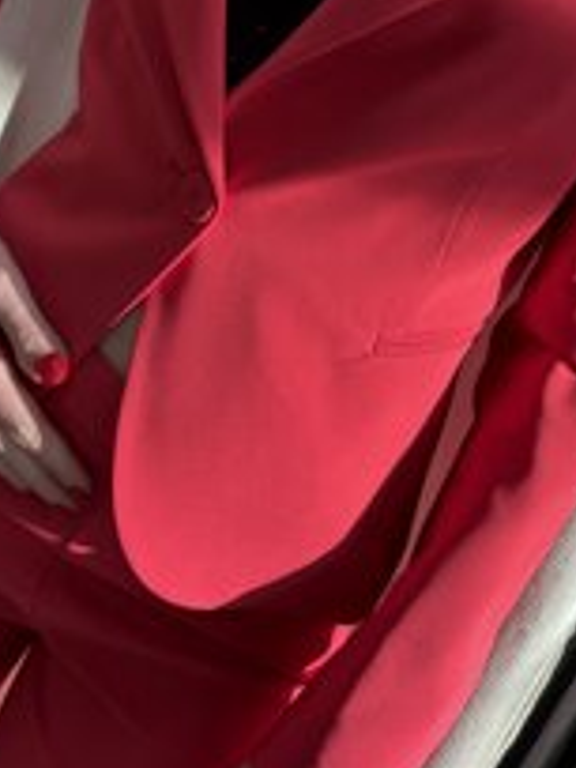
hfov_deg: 28.5
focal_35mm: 51
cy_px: 177
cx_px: 324
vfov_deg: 36.5
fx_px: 1131
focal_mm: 5.96
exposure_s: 1/100
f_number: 1.6
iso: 40
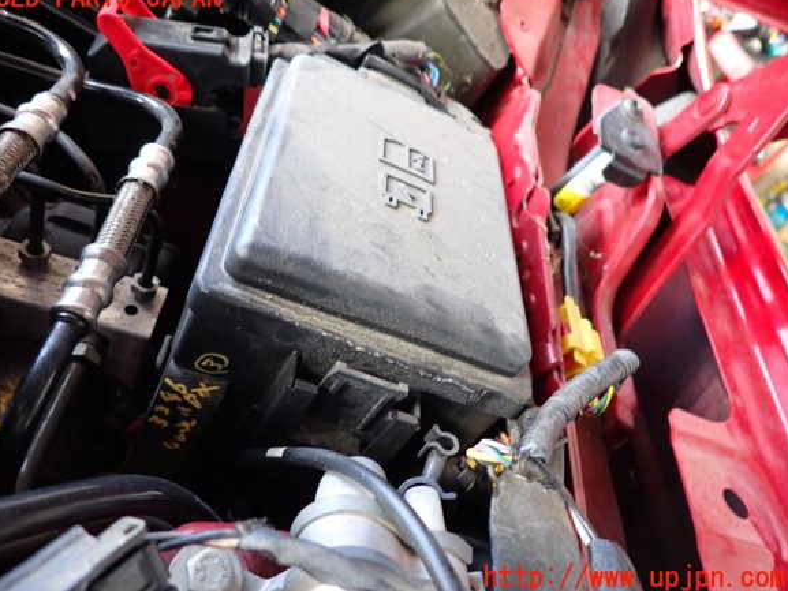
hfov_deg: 67.3
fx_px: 592
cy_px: 288
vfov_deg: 53.1
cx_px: 382
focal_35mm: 26
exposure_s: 1/30
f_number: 2
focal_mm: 4.5
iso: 250
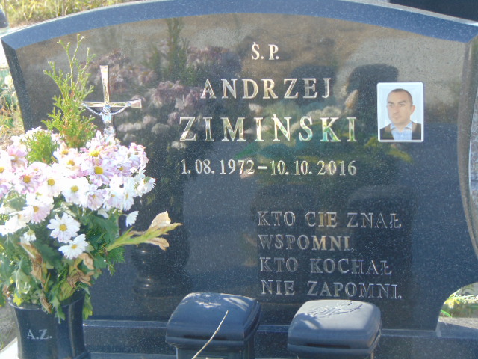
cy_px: 180
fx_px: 1491
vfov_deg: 13.7
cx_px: 239
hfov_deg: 18.2
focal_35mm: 108
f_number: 3.9
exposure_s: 1/125
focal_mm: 19.4
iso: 80
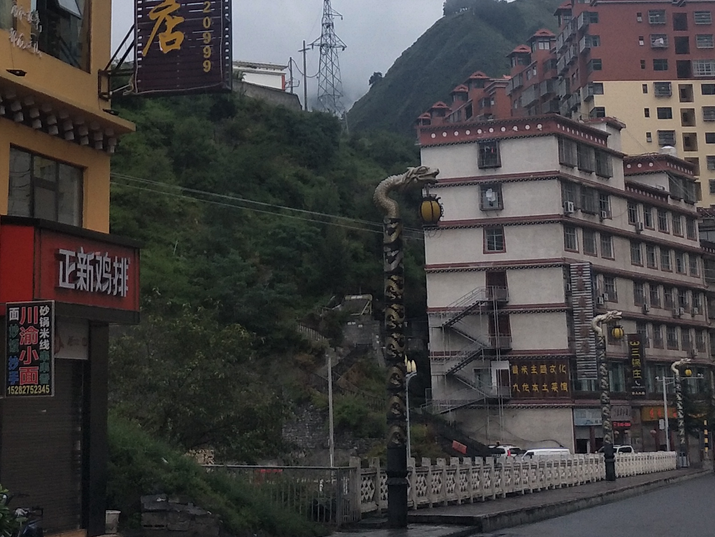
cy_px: -43
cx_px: 235
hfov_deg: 26.9
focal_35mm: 72
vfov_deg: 19.6
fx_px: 1487
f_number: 1.7
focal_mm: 4.1
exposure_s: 1/454
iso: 35
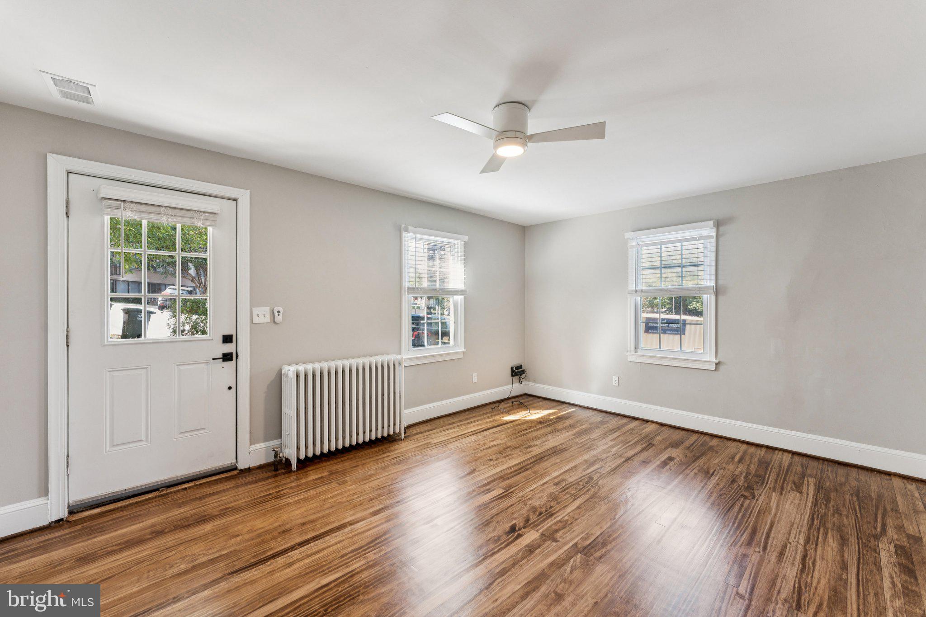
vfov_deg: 81.2
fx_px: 360
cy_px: 308
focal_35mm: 14
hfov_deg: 104.3
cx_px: 463
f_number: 8
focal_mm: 14
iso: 200
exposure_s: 1/10
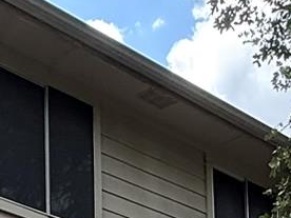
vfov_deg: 11.8
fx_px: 874
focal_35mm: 104
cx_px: -34
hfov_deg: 18.2
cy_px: 512
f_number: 2.2
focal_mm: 2.22
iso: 64
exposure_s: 1/465
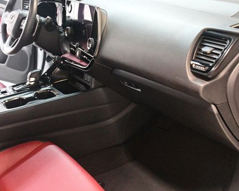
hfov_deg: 43.8
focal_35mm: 42
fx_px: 297
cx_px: 110
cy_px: 86
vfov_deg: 35.6
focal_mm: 20
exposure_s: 1/60
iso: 7200
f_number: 3.5
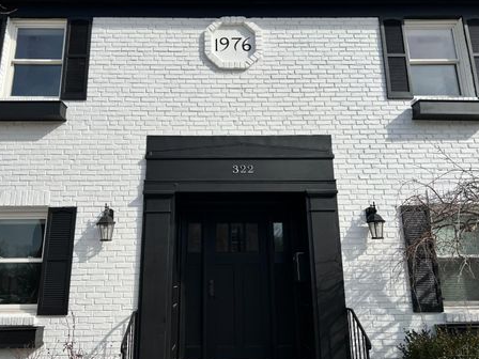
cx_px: 226
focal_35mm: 29
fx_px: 401
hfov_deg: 61.6
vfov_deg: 48.2
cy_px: 173
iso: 50
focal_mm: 5.7
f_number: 1.5
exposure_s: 1/8000
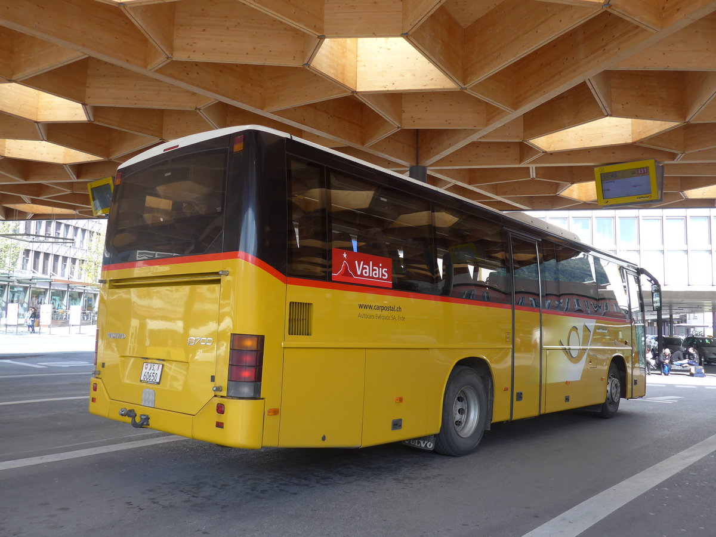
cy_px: 268
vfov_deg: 48.2
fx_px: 600
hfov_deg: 61.7
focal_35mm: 29
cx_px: 358
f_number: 2.8
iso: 80
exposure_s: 1/250
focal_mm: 6
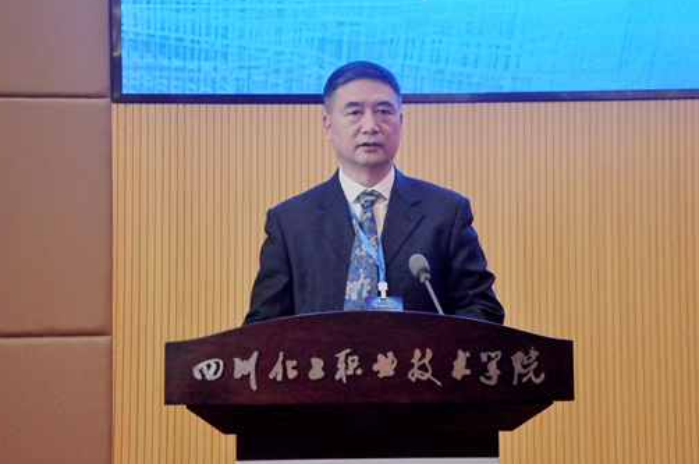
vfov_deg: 17.8
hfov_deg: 26.5
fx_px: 1484
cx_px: 362
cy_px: 231
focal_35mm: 77
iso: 1000
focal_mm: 45
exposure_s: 1/100
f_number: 4.8
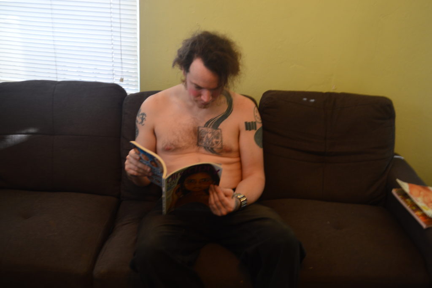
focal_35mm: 42
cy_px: 144
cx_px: 216
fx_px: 504
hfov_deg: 46.4
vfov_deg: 31.8
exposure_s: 1/25
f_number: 4.5
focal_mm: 28
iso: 400
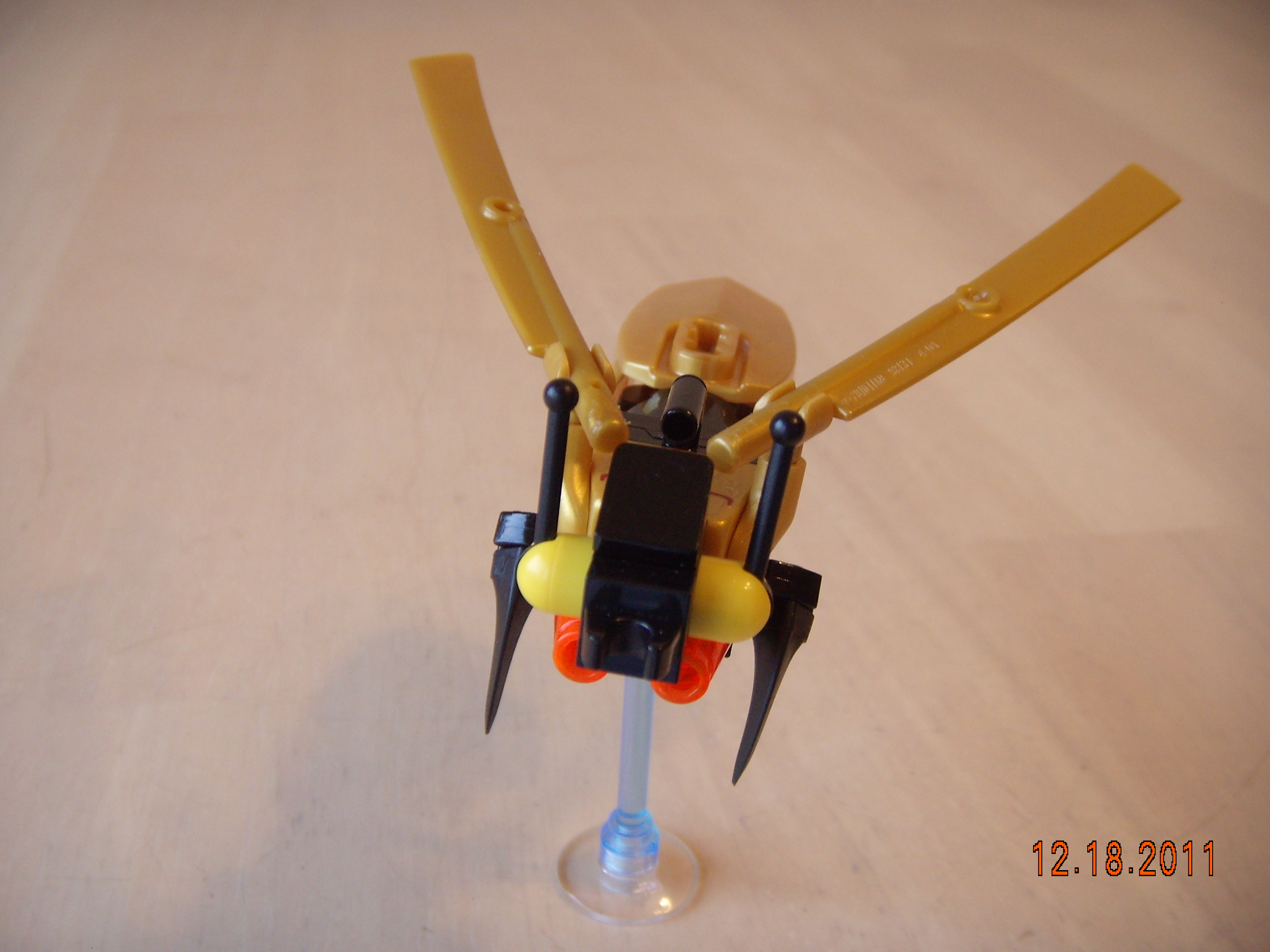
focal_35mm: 39
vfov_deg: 36.8
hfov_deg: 47.9
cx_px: 622
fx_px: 1431
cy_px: 472
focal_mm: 6.4
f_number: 3.5
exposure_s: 1/22.5
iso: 100
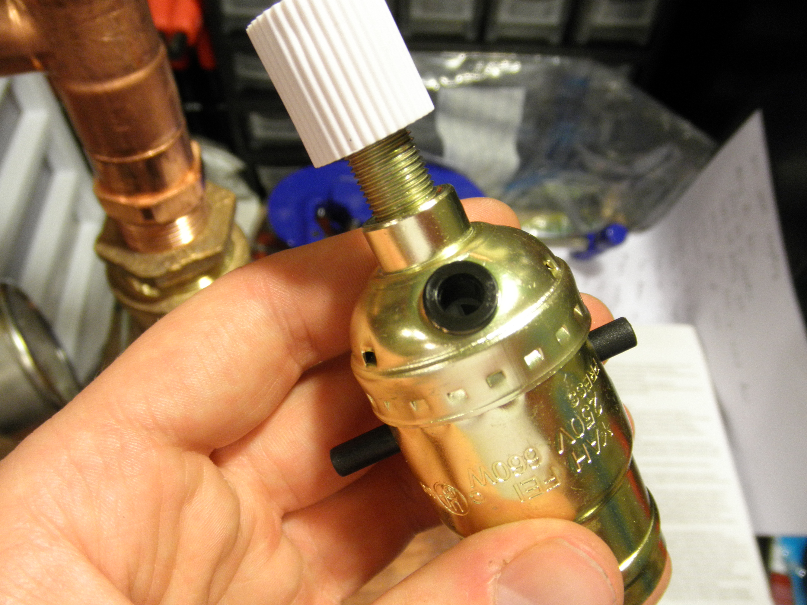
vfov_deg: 49.7
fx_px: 653
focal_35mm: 28
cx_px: 404
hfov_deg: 63.4
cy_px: 302
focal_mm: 5
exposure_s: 1/10
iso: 200
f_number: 3
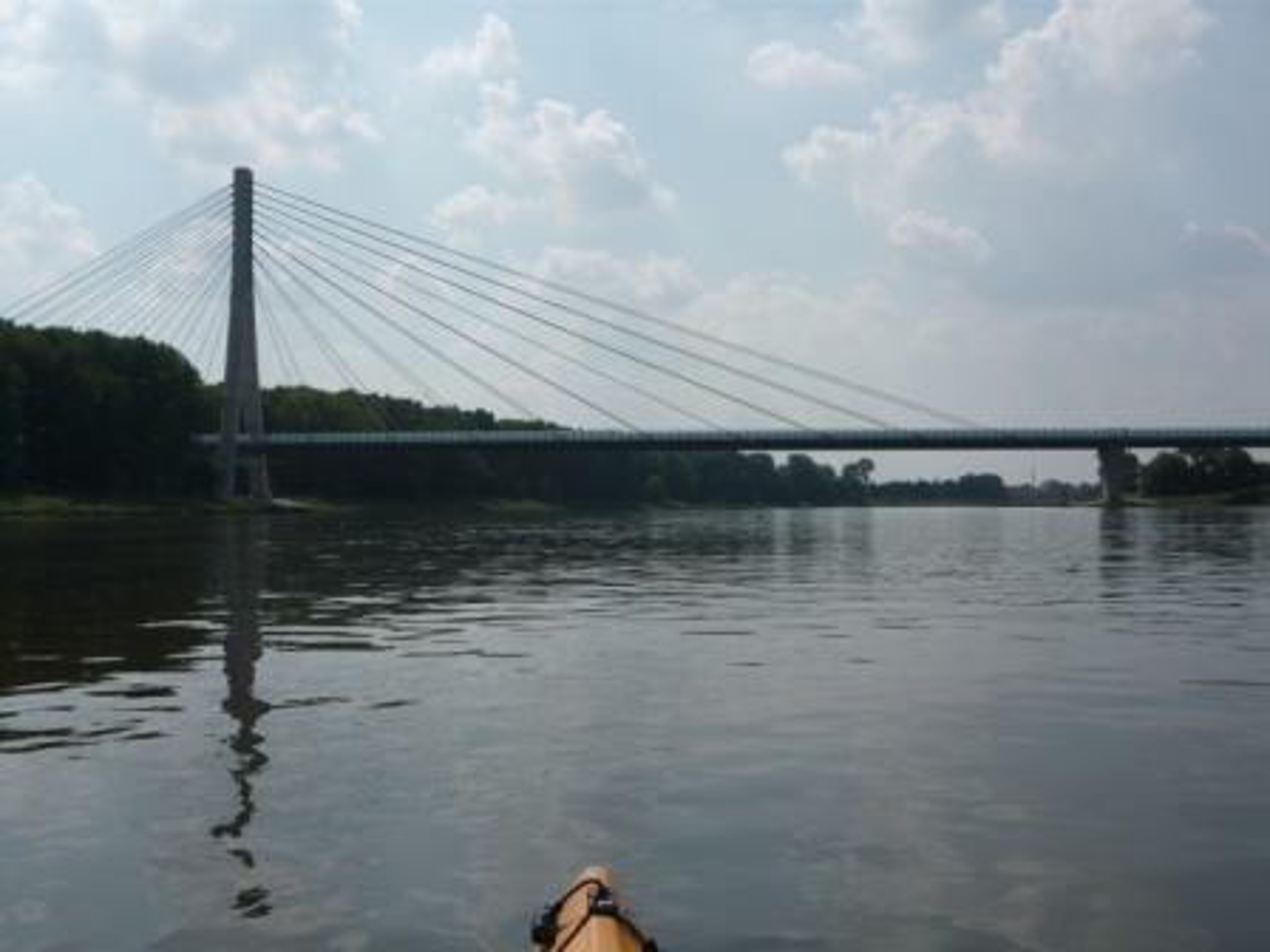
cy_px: 476
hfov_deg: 49.0
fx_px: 1394
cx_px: 635
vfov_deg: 37.7
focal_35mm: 38
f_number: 9
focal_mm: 6.2
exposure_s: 1/640
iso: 100
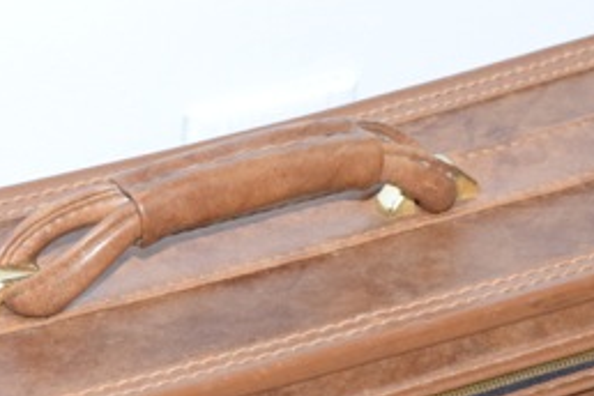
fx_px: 5279
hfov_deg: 6.4
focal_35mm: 320
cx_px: 170
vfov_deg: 4.3
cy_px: 600
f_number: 5.6
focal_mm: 55
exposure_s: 1/60
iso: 3200
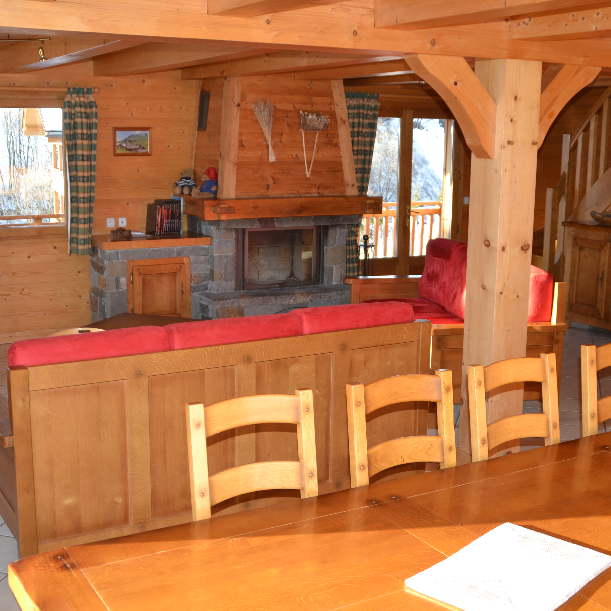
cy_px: 300
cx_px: 310
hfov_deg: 39.2
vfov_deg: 39.2
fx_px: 859
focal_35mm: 43
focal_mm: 22
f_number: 4
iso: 250
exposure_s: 1/125
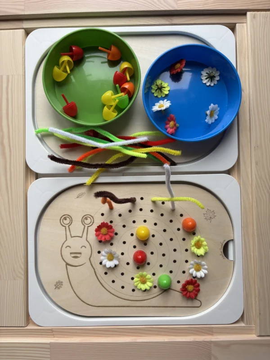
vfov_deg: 67.3
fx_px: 270
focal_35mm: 26
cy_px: 180
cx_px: 135
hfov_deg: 53.1
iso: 40
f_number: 1.6
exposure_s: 1/177
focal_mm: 5.96
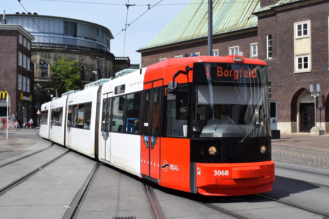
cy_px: 115
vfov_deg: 35.0
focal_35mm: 38
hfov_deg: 50.7
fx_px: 347
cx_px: 168
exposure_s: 1/400
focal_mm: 24
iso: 200
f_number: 10
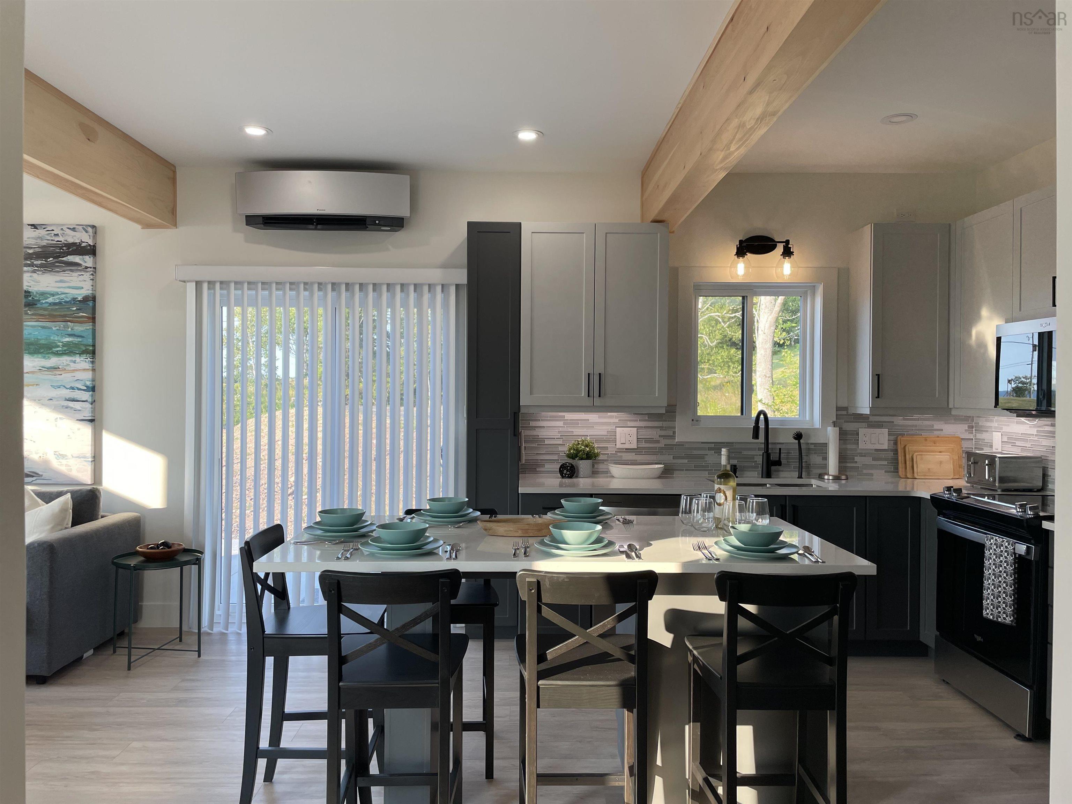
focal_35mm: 26
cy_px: 402
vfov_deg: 53.1
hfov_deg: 67.3
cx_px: 536
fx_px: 805
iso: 32
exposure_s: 1/133
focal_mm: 4.2
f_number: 1.6
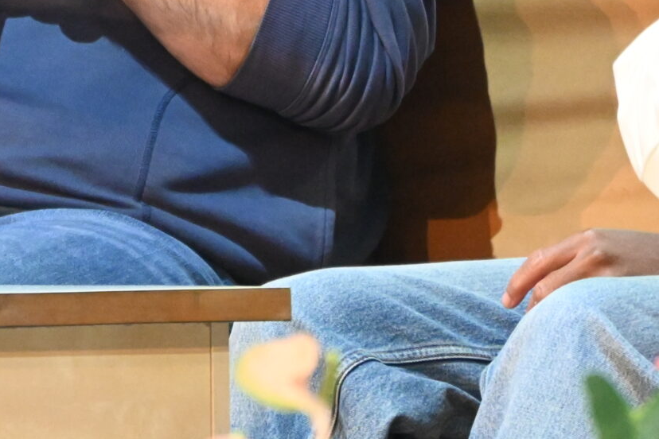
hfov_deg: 3.2
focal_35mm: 649
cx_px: 10
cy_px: -64
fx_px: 11879
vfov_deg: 2.1
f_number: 6.3
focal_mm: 140
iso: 5600
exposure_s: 1/60
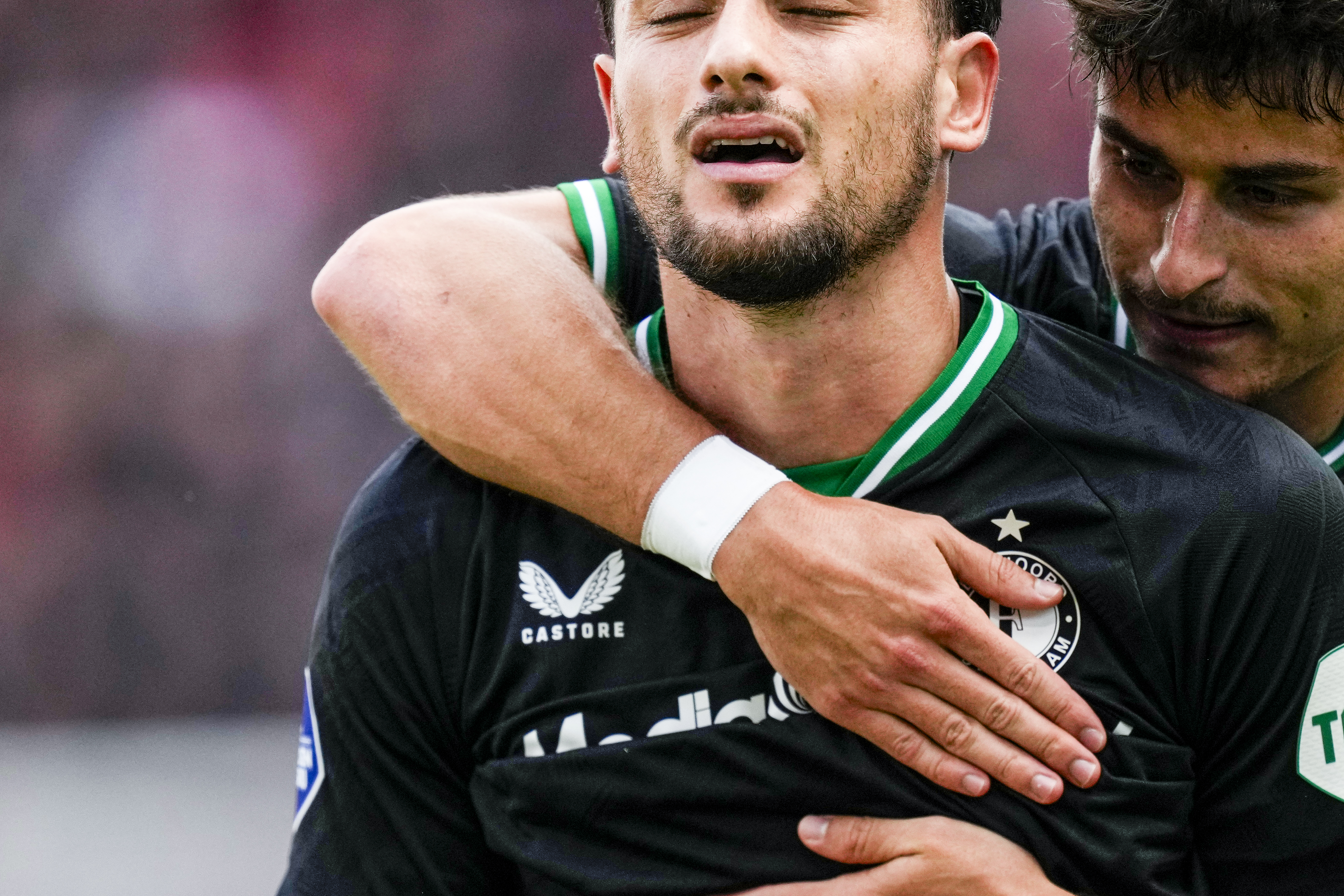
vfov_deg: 1.6
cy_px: 436
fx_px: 33038
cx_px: 652
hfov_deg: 2.3
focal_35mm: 885
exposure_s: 1/3200
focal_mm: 560
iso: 1250
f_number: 4
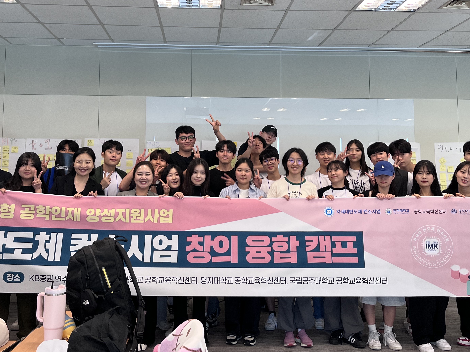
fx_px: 516
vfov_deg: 37.4
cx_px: 231
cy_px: 128
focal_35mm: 38
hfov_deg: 49.0
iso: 125
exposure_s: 1/120
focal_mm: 5.1
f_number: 1.6
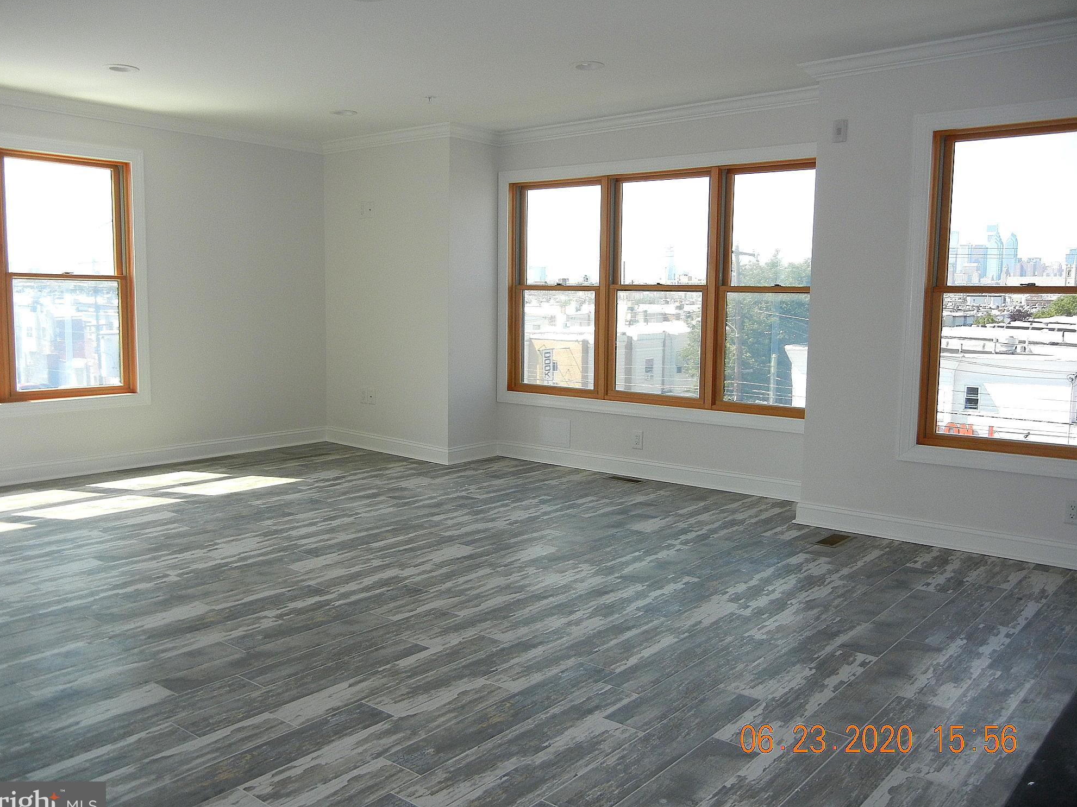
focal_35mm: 31
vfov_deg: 45.4
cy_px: 409
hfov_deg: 58.4
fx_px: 964
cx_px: 527
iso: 160
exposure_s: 1/428
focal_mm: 5.4
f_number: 3.5
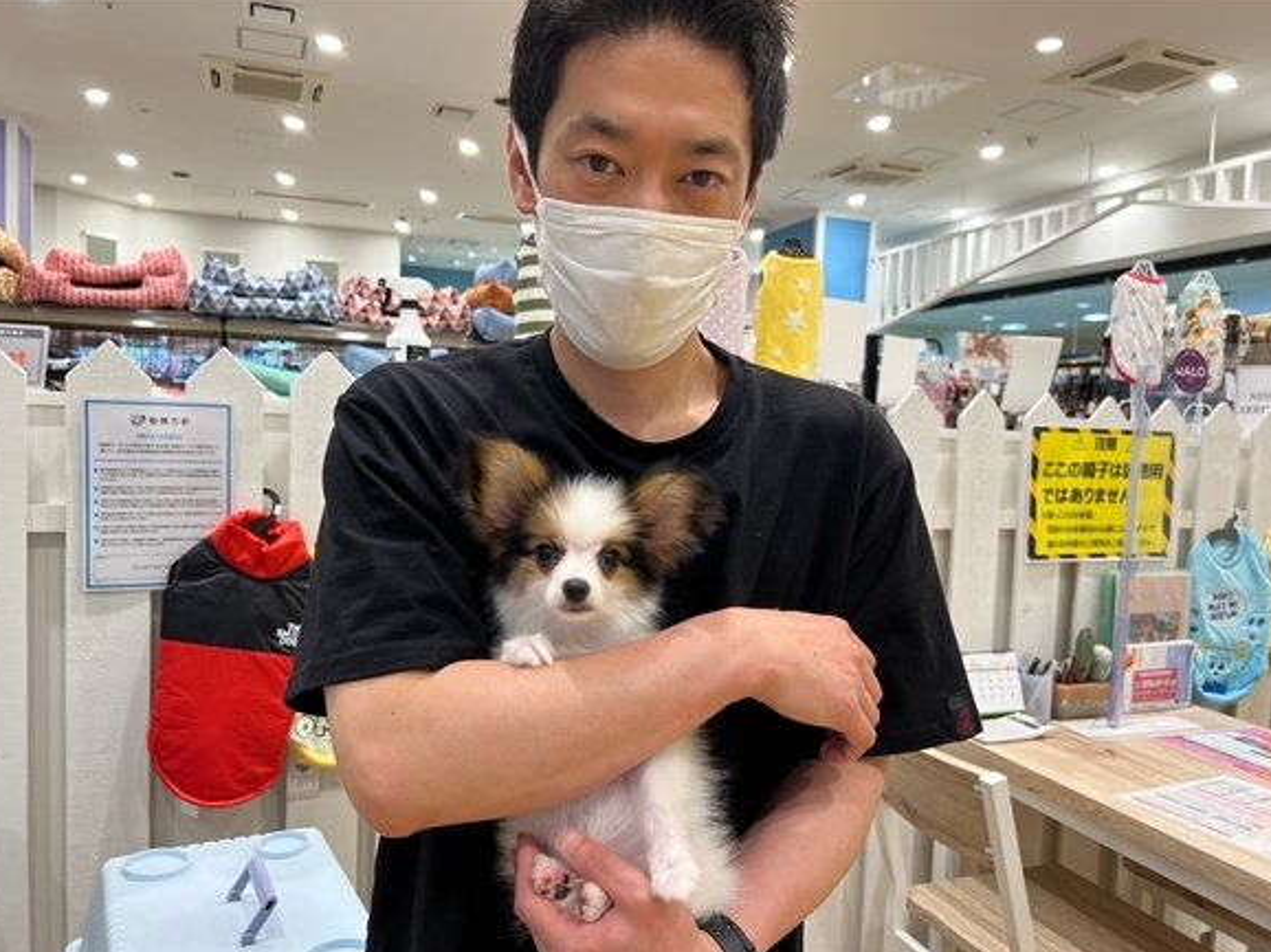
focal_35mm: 27
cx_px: 629
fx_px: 991
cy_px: 486
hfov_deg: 65.3
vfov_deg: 51.3
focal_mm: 5.7
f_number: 1.5
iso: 50
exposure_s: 1/120
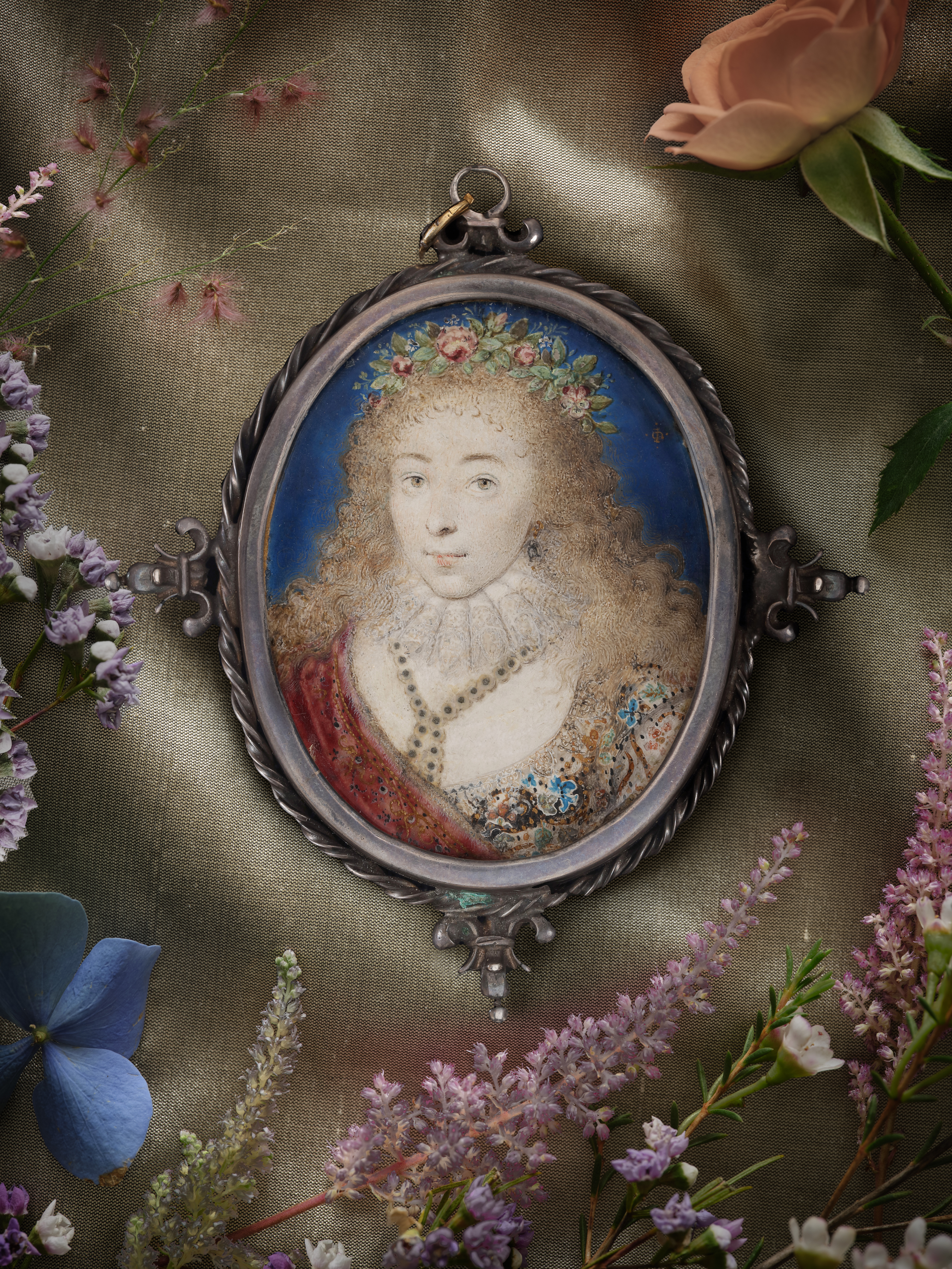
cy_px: 634
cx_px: 476
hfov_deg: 15.6
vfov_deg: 20.7
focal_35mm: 95
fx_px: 3483
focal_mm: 120
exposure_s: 2
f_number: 8
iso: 400
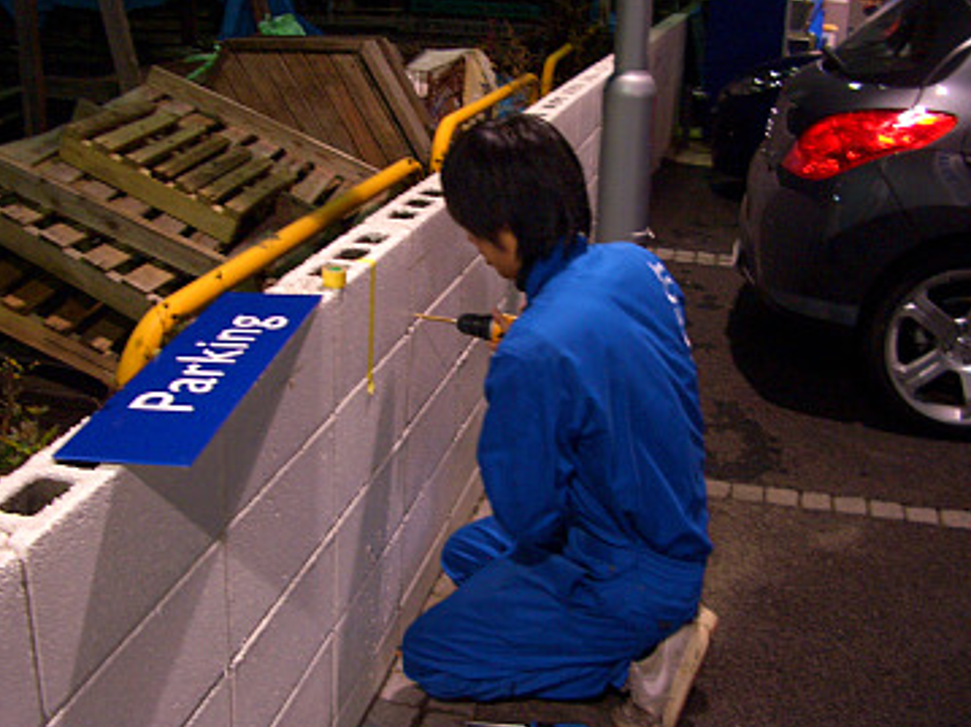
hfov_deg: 47.8
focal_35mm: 39
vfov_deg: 36.8
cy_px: 351
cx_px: 452
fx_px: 1094
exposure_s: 1/8
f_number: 2.6
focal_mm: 5.8
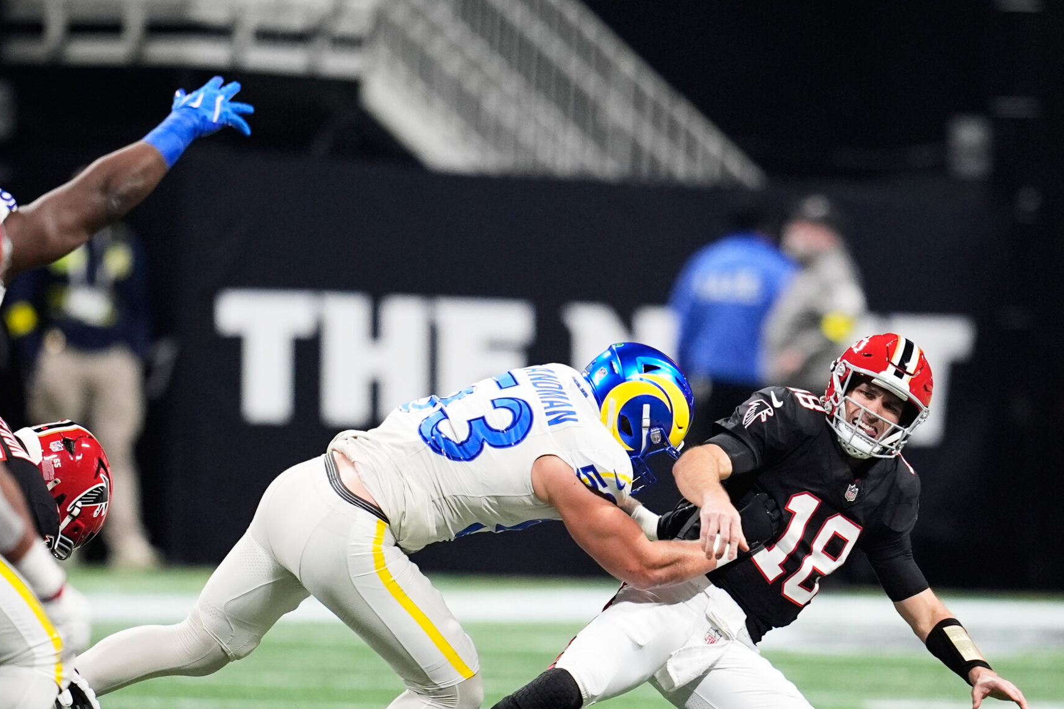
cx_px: 603
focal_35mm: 890
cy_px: 452
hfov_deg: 2.3
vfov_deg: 1.5
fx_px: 26302
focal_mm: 400
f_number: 2.8
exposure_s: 1/2000
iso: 2000
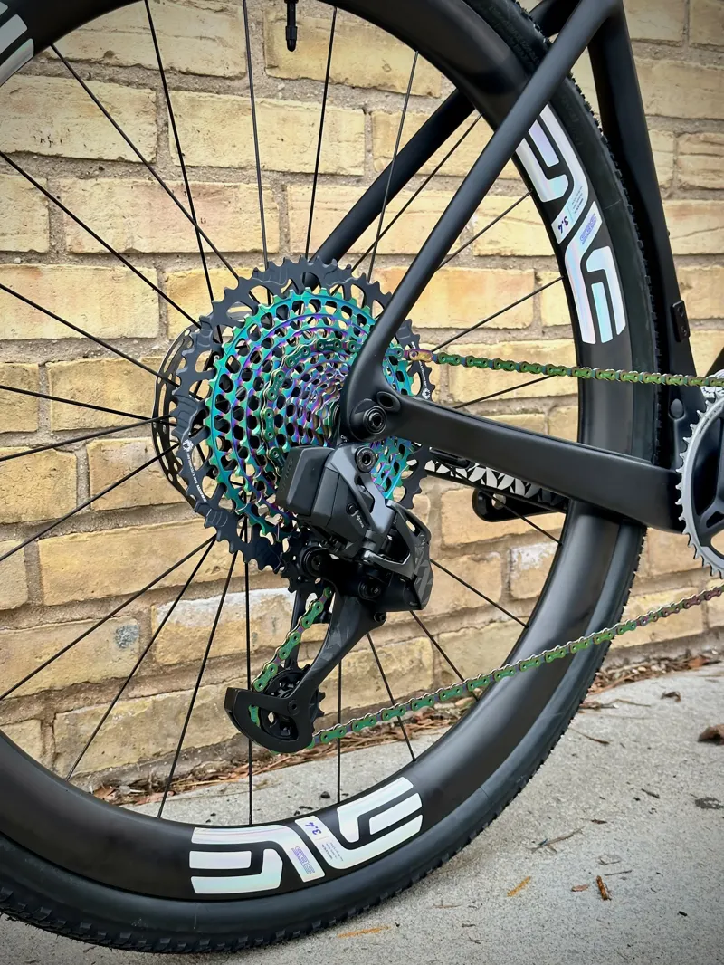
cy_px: 482
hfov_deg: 30.3
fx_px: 1338
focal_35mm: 48
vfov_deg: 39.6
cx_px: 362
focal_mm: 6.86
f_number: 1.78
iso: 80
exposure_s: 1/145
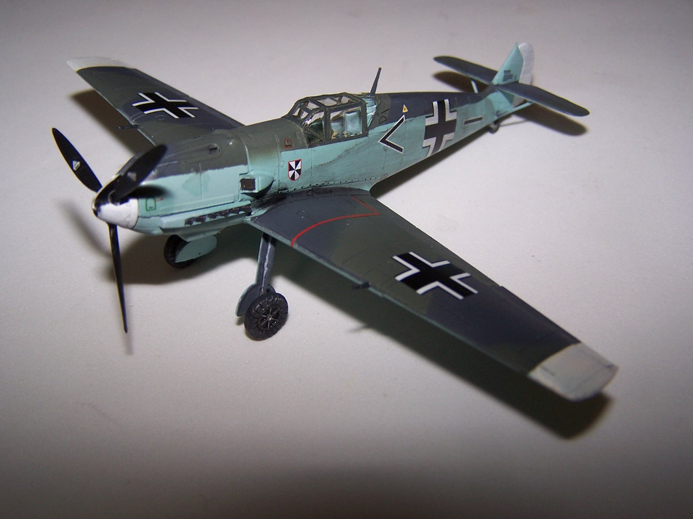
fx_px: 761
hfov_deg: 49.0
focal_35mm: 38
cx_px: 346
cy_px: 260
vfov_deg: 37.7
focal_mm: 6.3
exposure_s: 1/60
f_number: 2.8
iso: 80
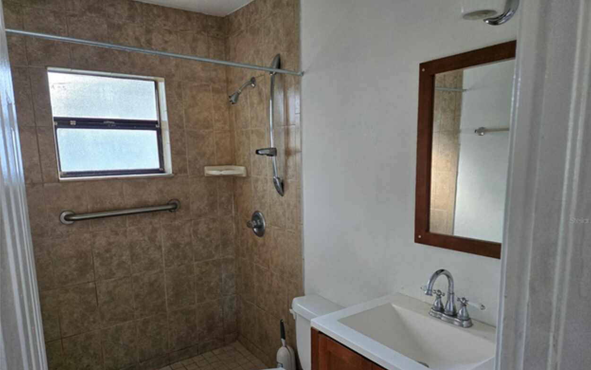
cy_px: 220
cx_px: 303
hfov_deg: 72.5
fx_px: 403
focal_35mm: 25
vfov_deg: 49.0
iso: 160
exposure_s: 1/120
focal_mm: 5.4
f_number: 1.8
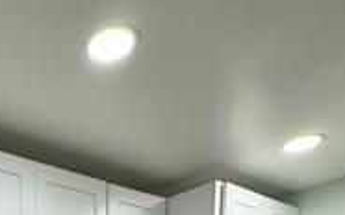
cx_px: -13
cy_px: 430
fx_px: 479
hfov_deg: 35.2
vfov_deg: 17.7
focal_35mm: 51
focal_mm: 2.22
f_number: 2.2
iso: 125
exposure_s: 1/120
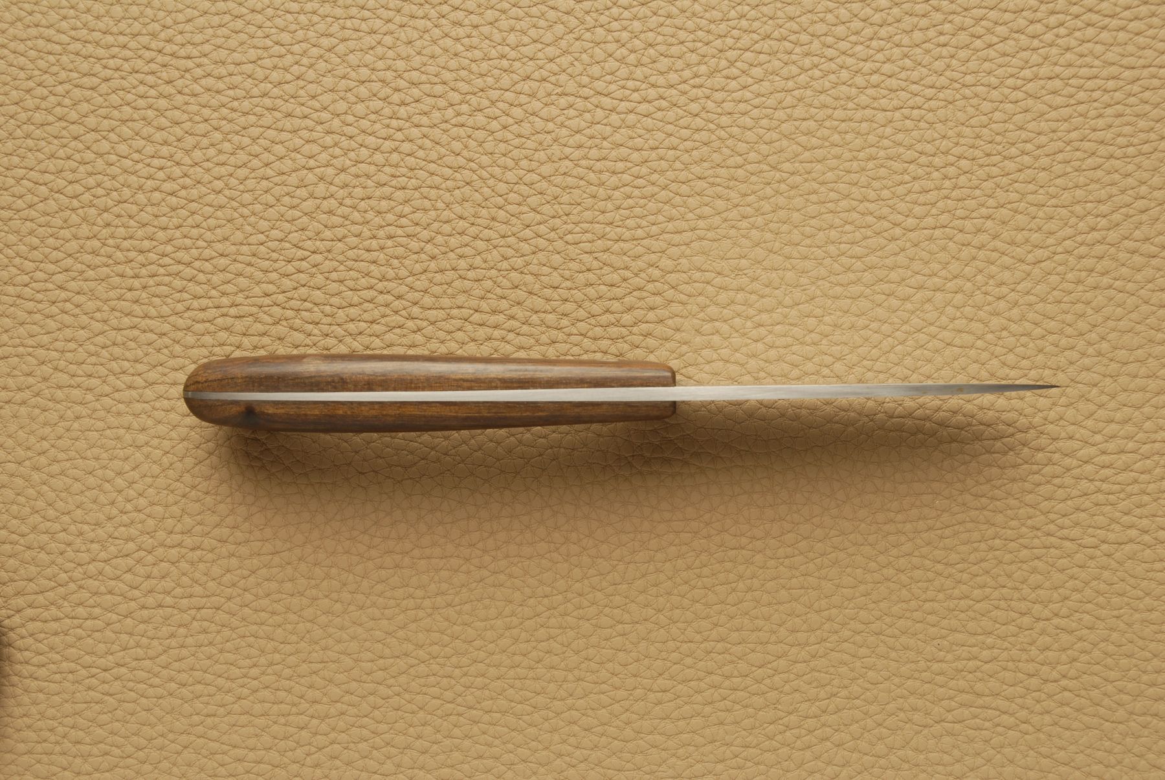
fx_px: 1847
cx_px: 582
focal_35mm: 57
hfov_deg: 35.0
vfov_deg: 23.8
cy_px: 390
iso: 200
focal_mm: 38
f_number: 8
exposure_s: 1/10
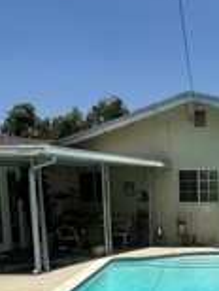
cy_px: 272
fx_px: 488
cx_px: 240
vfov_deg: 31.3
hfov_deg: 23.7
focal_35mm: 58
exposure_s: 1/3610
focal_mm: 2.22
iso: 50
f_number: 2.2
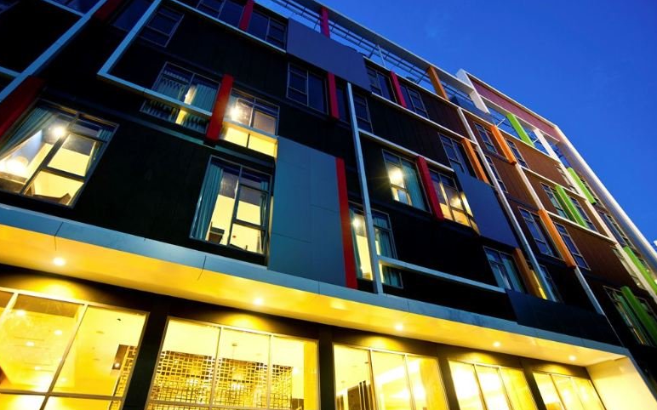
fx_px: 340
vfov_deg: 62.2
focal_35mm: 19
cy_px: 198
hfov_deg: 88.0
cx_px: 321
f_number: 6.3
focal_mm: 18
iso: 200
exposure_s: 1
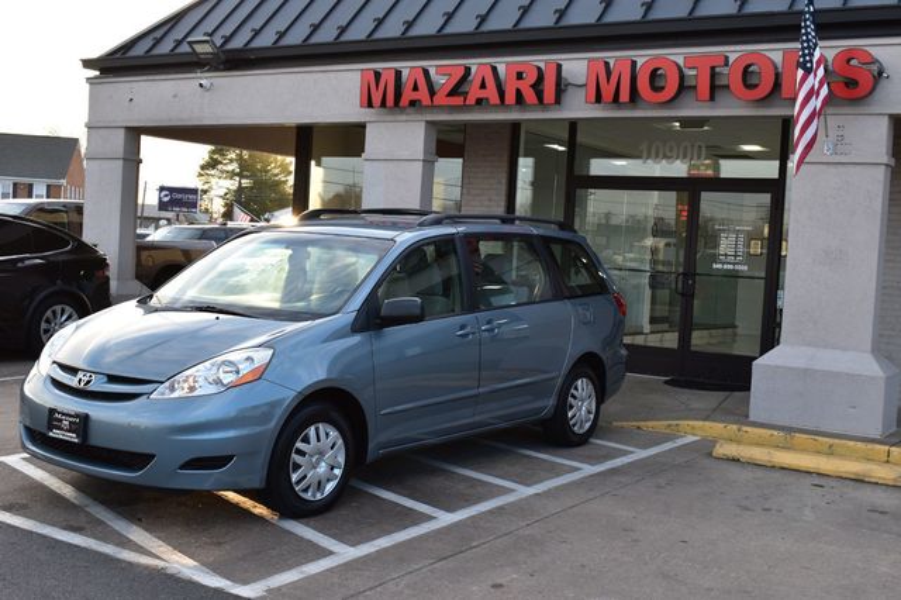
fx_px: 1126
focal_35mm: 45
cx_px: 450
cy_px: 300
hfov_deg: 43.6
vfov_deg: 29.8
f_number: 9
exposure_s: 1/100
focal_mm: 30
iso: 400
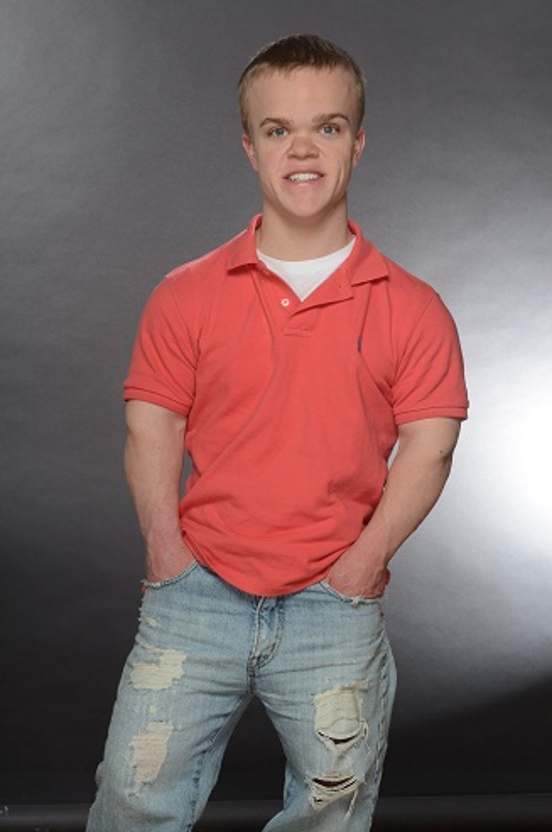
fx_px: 2770
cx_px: 276
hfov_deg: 11.4
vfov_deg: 17.1
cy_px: 416
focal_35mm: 120
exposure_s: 1/250
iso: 100
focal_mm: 80
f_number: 16
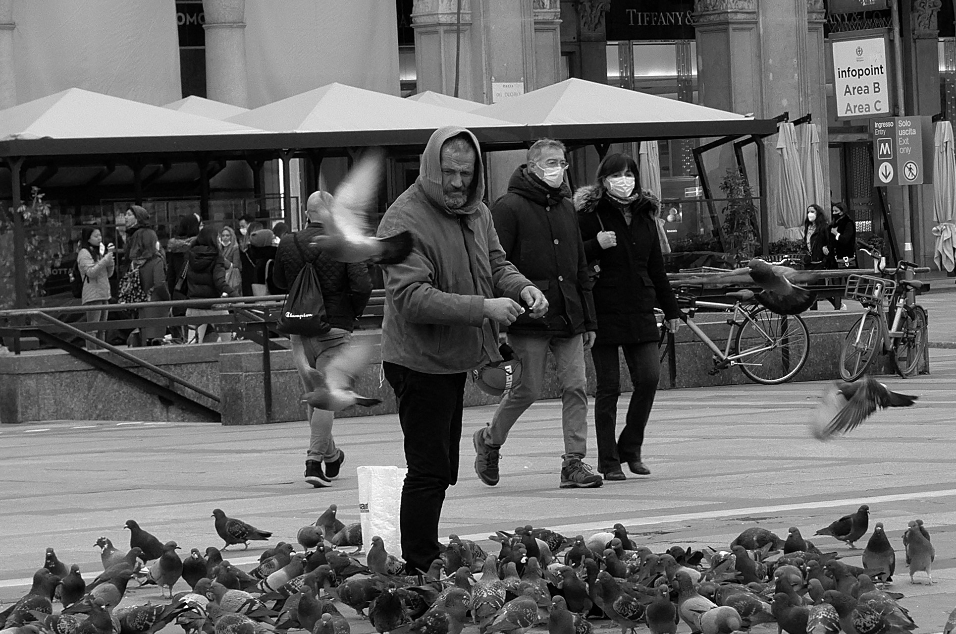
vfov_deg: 21.2
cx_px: 478
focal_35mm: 64
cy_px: 317
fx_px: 1696
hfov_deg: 31.5
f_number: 6.3
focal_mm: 42.4
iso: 800
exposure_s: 1/250
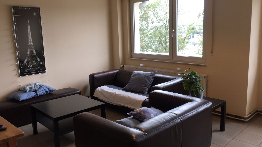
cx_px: 130
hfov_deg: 61.0
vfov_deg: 36.7
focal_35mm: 32
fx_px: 222
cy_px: 71
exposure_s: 1/100
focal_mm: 4.15
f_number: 2.2
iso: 40
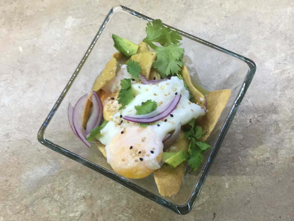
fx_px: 306
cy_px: 110
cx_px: 147
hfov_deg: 51.4
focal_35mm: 36
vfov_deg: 39.7
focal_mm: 4.15
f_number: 2.2
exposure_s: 1/40
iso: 160
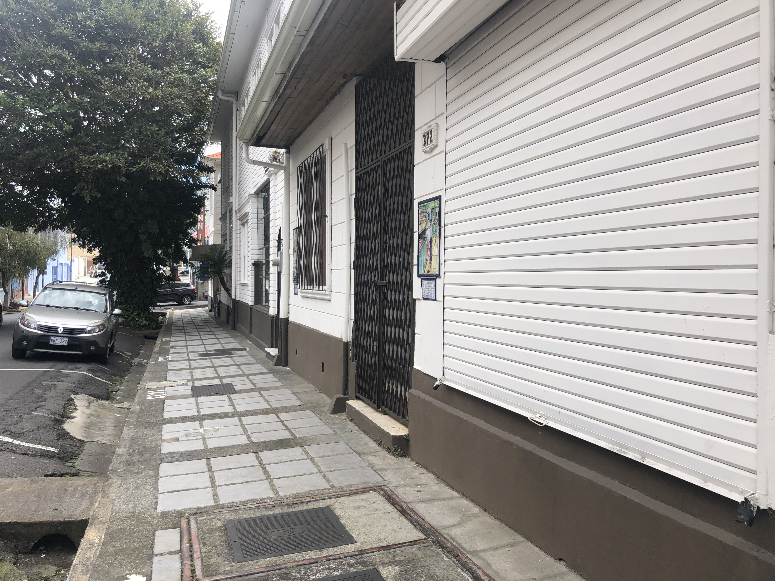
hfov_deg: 63.4
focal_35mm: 28
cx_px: 388
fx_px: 627
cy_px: 290
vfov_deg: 49.7
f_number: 1.8
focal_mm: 4
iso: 20
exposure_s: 1/666
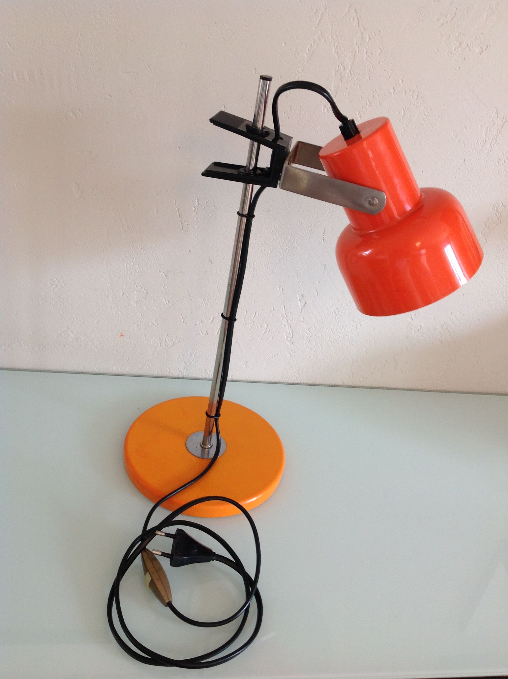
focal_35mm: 35
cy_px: 340
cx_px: 254
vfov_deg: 52.7
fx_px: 687
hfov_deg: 40.6
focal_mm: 4.28
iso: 64
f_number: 2.4
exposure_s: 1/15
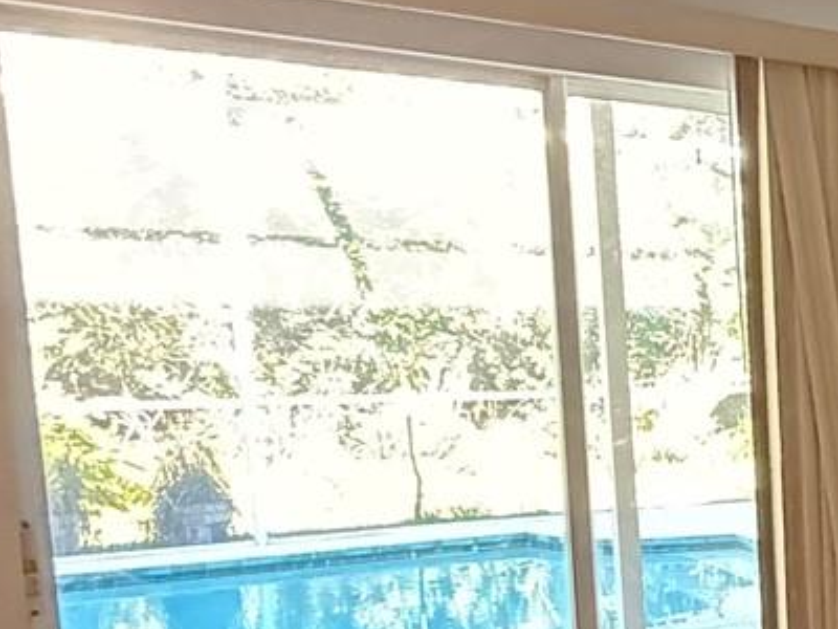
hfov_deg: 21.3
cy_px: 459
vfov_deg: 25.8
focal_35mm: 56
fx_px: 1356
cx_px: 1540
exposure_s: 1/60
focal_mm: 2.22
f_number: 2.2
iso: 1250
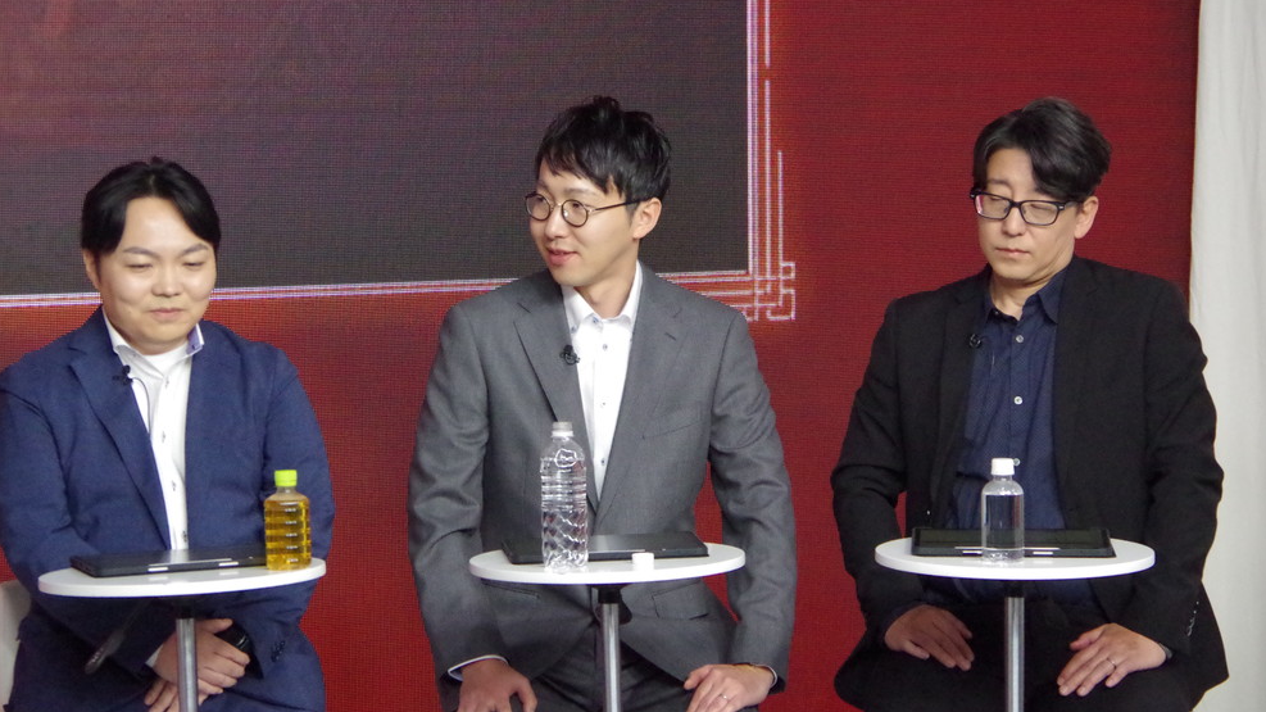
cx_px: 609
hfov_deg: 12.5
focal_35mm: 172
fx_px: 5773
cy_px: 282
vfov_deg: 7.1
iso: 6400
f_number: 8
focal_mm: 100
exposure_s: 1/500
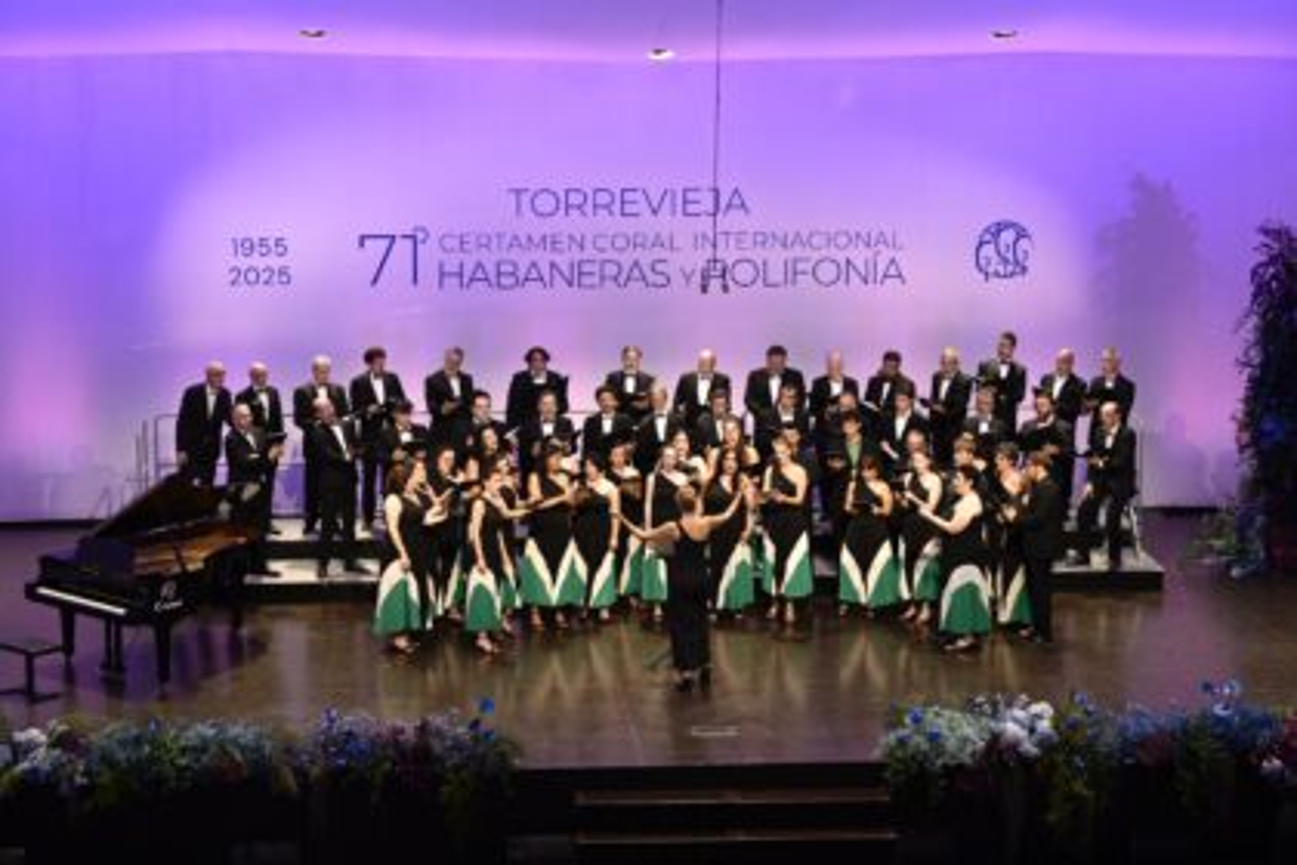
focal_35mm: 83
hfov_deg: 24.5
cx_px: 648
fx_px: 2990
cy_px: 432
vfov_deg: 16.5
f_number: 5
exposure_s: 1/250
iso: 3200
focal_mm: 83
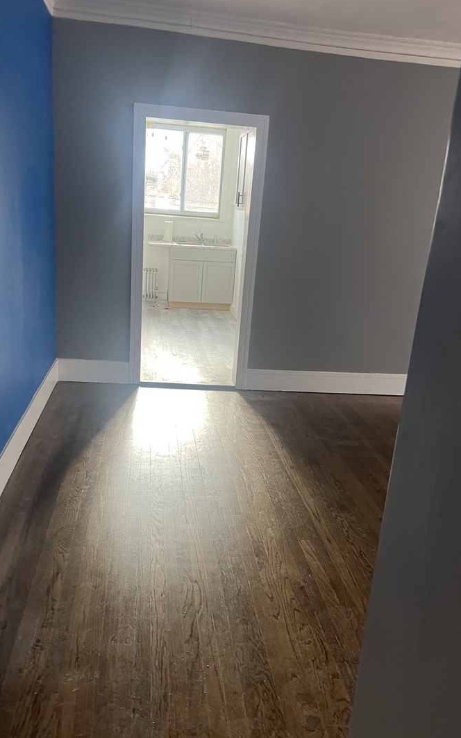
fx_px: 563
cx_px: 212
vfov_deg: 66.5
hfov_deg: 44.5
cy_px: 371
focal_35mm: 28
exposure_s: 1/60
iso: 100
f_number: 1.5
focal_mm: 5.7
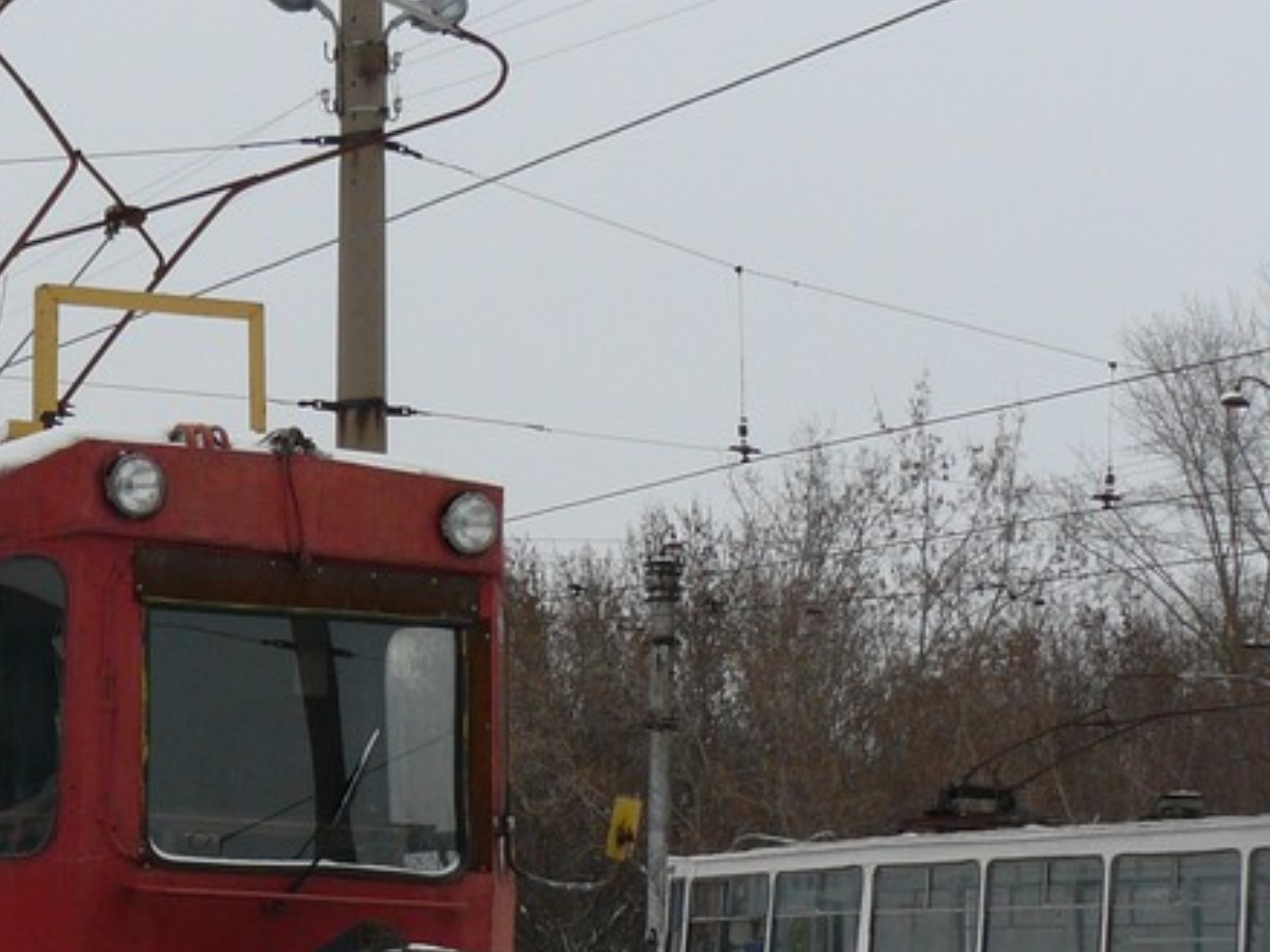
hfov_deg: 22.3
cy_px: 816
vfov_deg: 17.4
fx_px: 3081
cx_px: -23
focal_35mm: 84
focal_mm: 6
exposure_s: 1/125
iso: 100
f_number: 4
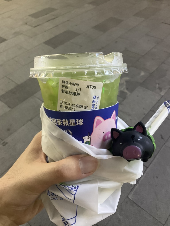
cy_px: 113
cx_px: 85
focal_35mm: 29
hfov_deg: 48.2
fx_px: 190
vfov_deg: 61.7
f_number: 1.8
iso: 200
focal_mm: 3
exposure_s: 1/50
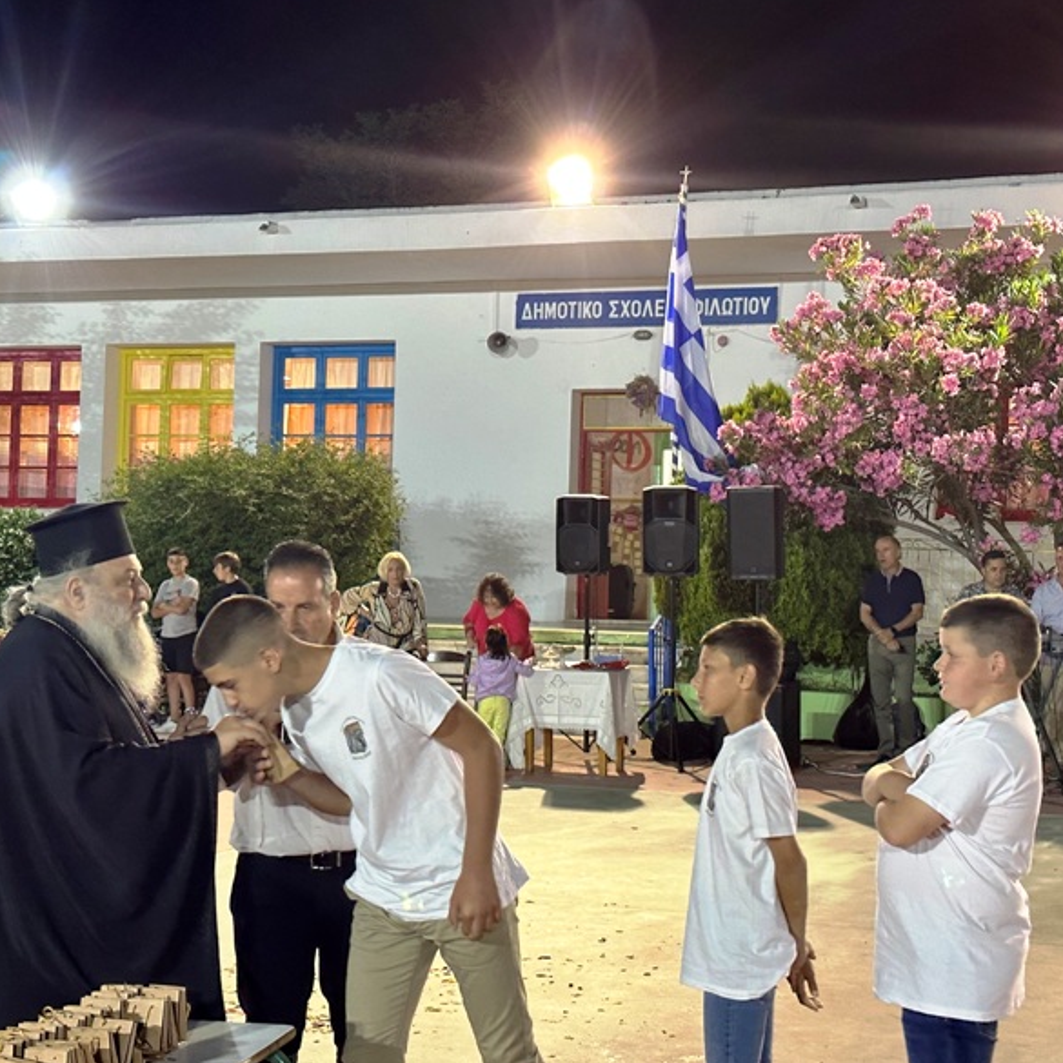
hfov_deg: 29.5
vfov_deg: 29.6
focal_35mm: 58
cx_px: 485
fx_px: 2015
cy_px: 525
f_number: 1.78
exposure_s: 1/33
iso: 250
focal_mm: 6.86
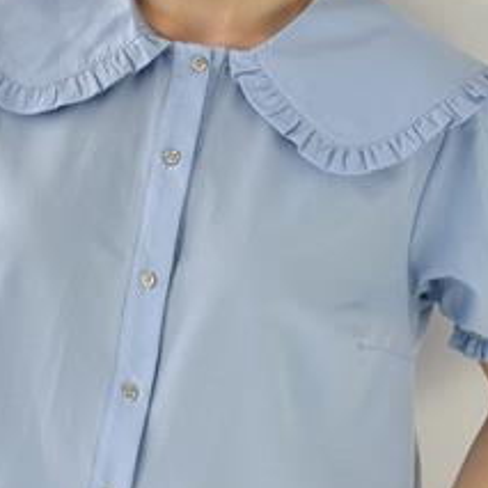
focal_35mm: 106
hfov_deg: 16.4
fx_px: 1691
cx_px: 188
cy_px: 102
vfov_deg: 16.3
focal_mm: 6.76
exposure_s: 1/179
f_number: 1.78
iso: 64
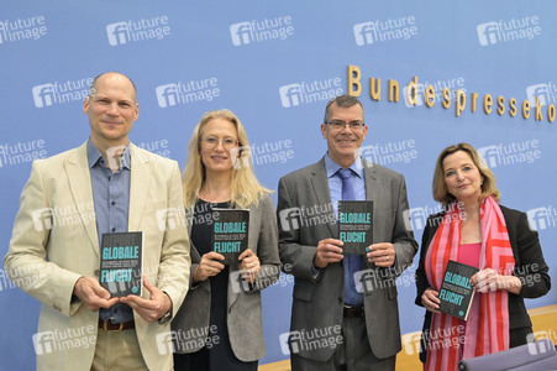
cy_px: 186
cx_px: 278
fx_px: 587
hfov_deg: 50.7
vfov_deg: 35.0
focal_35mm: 38
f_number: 5.6
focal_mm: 38
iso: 5000
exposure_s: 1/320
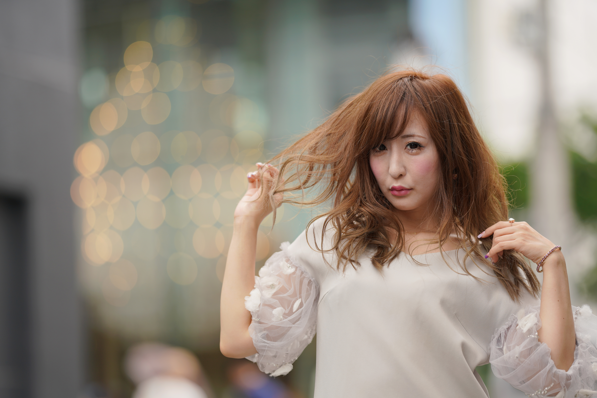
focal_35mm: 135
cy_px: 199
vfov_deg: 10.2
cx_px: 298
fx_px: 2239
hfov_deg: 15.2
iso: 100
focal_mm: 135
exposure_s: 1/1250
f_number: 1.8
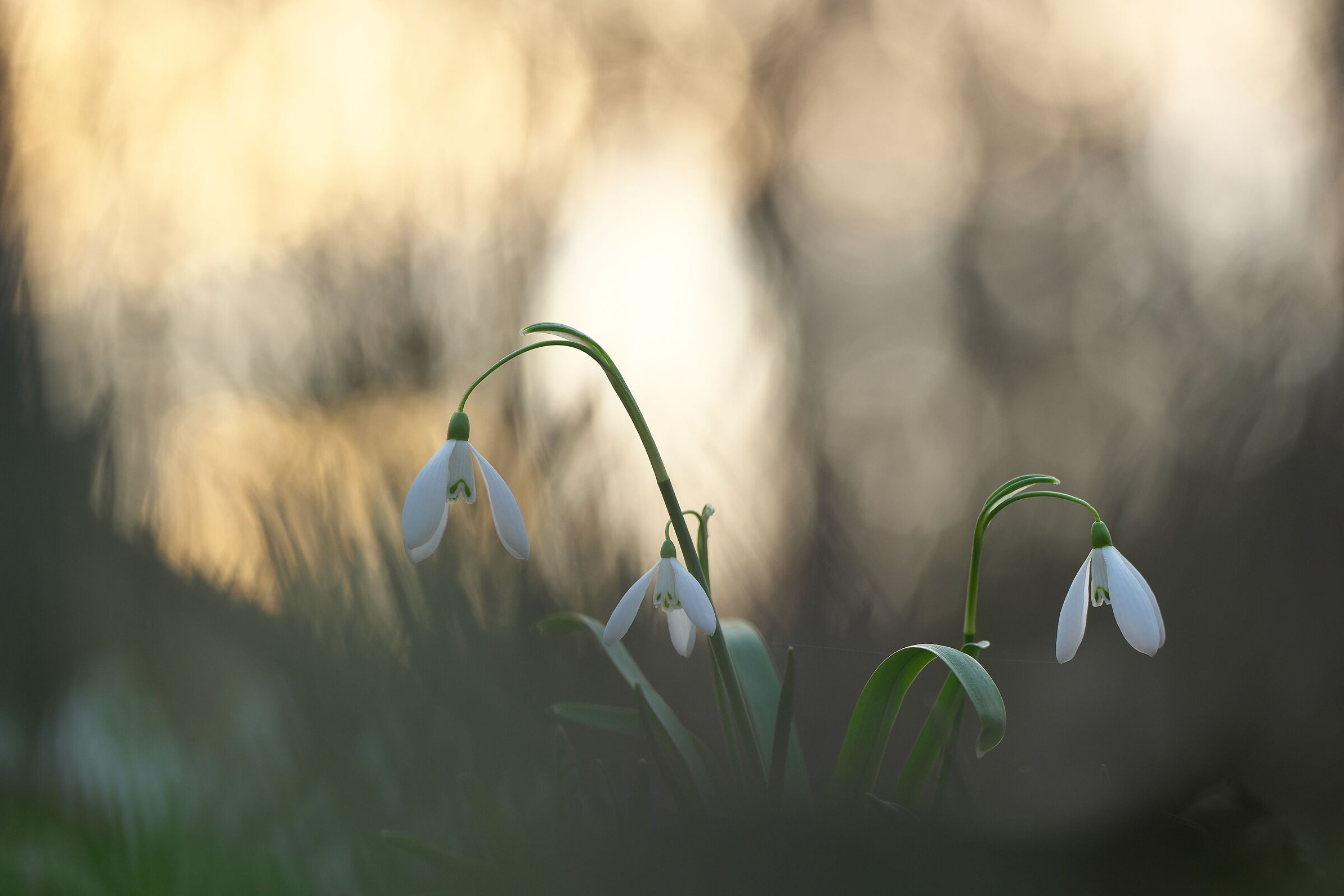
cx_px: 674
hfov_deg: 10.4
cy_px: 447
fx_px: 7354
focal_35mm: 197
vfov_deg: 7.0
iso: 250
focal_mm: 196
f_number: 5.6
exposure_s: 1/125
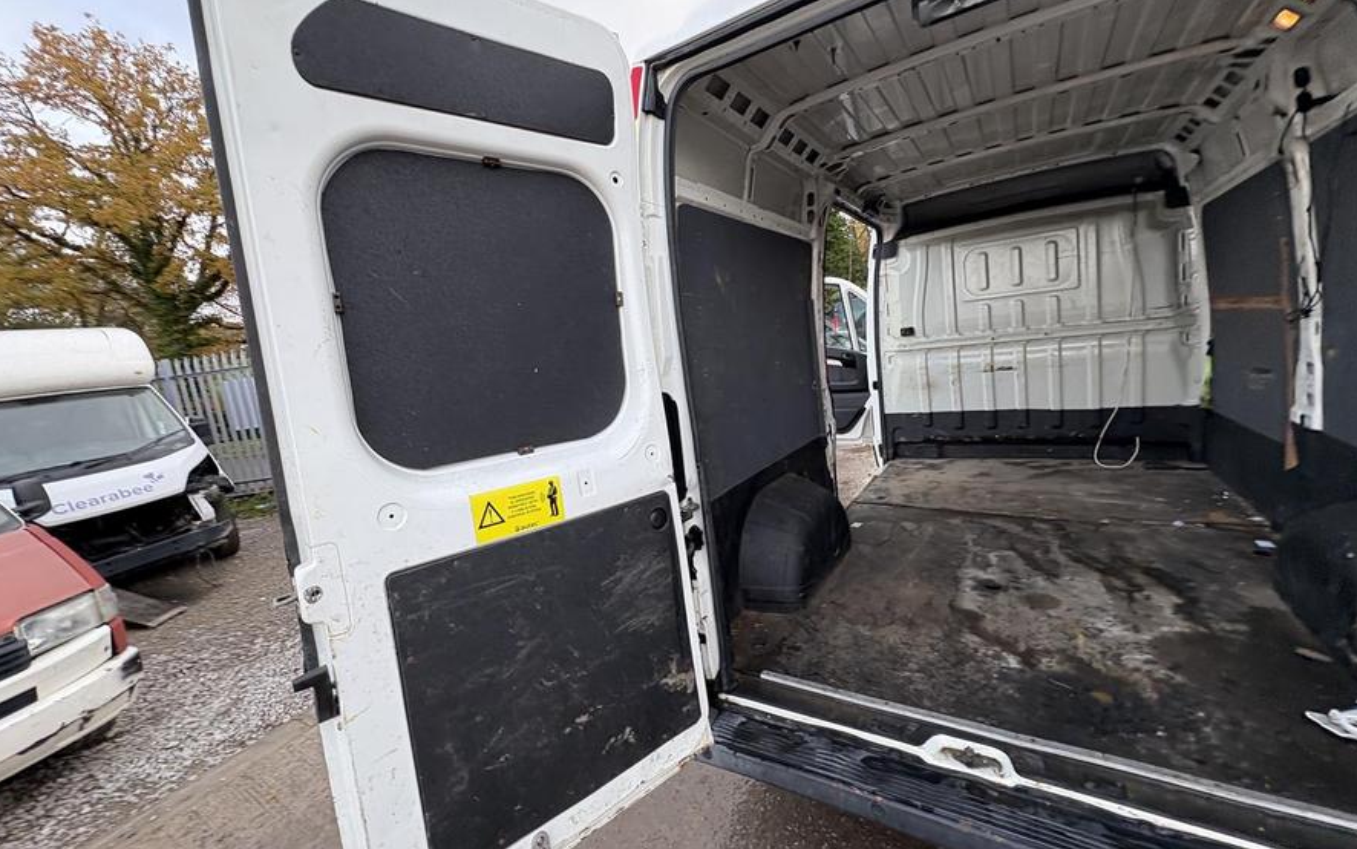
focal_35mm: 15
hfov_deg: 101.5
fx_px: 555
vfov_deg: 74.8
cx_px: 677
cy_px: 411
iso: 64
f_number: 2.2
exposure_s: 1/136
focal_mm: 2.22
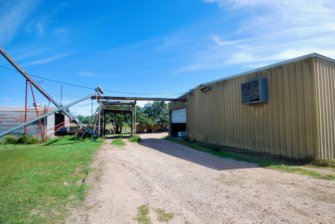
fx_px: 149
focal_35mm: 16
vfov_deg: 73.9
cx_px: 175
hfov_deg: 96.6
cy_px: 114
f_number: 7.1
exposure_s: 1/200
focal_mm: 10
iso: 100
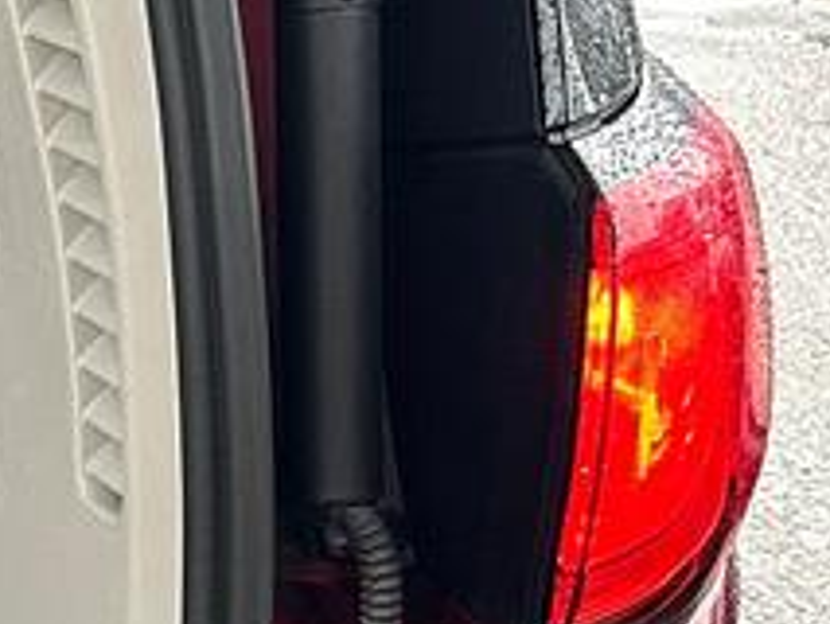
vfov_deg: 10.2
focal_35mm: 144
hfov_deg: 10.6
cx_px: -1461
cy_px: 714
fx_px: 3455
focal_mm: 6.86
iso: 250
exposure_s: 1/91
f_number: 1.78
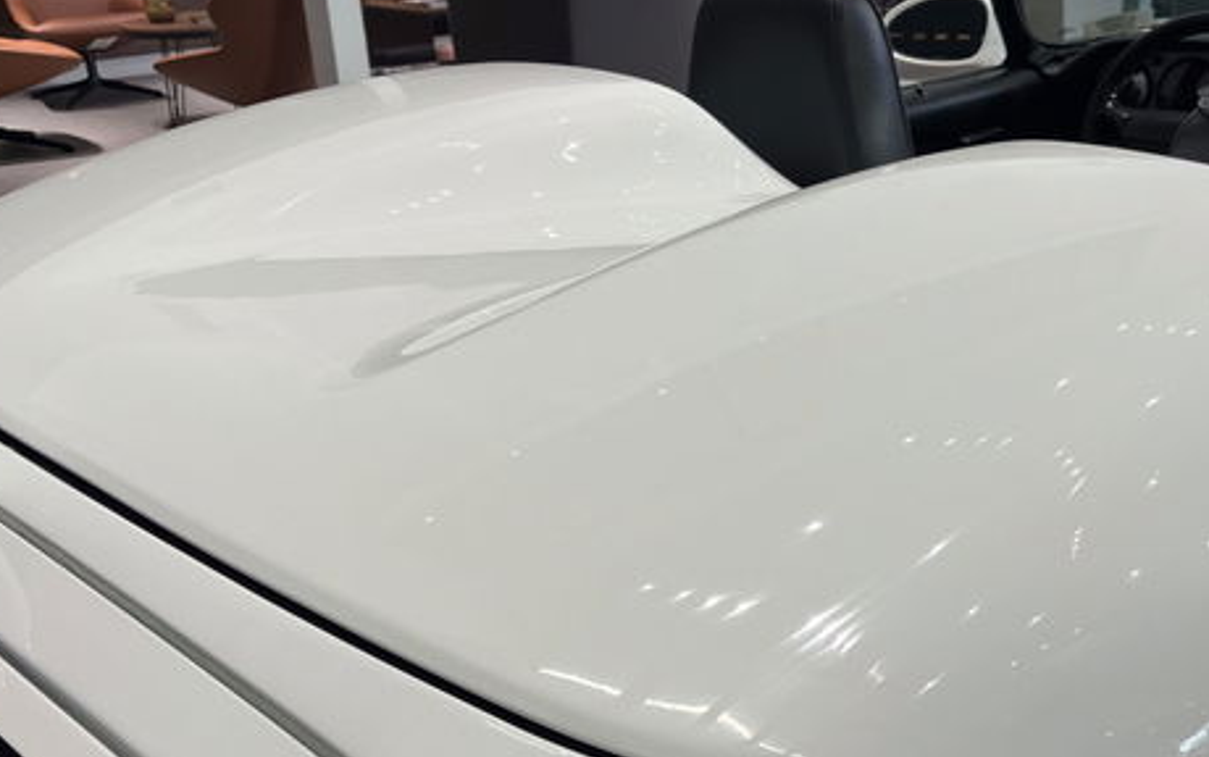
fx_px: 1516
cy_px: 484
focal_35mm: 46
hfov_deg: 42.9
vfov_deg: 27.9
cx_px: 802
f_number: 1.6
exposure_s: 1/200
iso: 50
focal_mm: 5.1
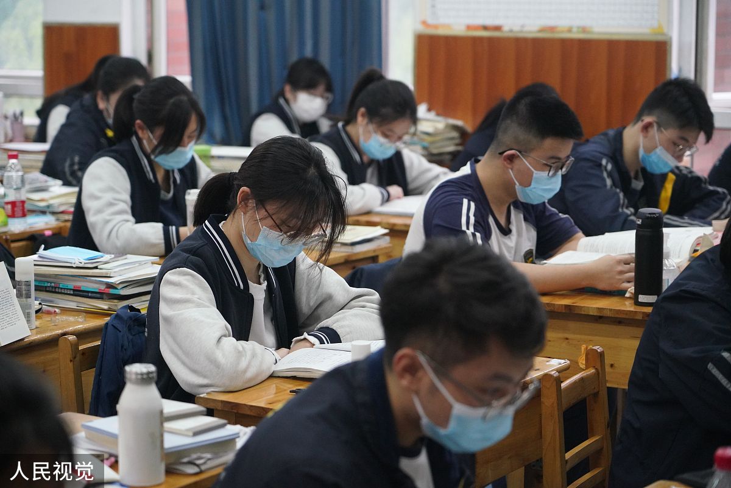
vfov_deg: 15.4
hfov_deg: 22.9
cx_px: 366
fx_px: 1808
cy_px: 244
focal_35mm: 89
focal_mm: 89
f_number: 4
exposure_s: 1/250
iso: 6400
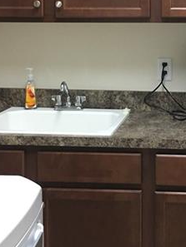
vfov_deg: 25.7
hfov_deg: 19.3
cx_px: 164
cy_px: 62
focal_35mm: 75
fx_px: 537
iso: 80
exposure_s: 1/15
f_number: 2.2
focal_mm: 4.15
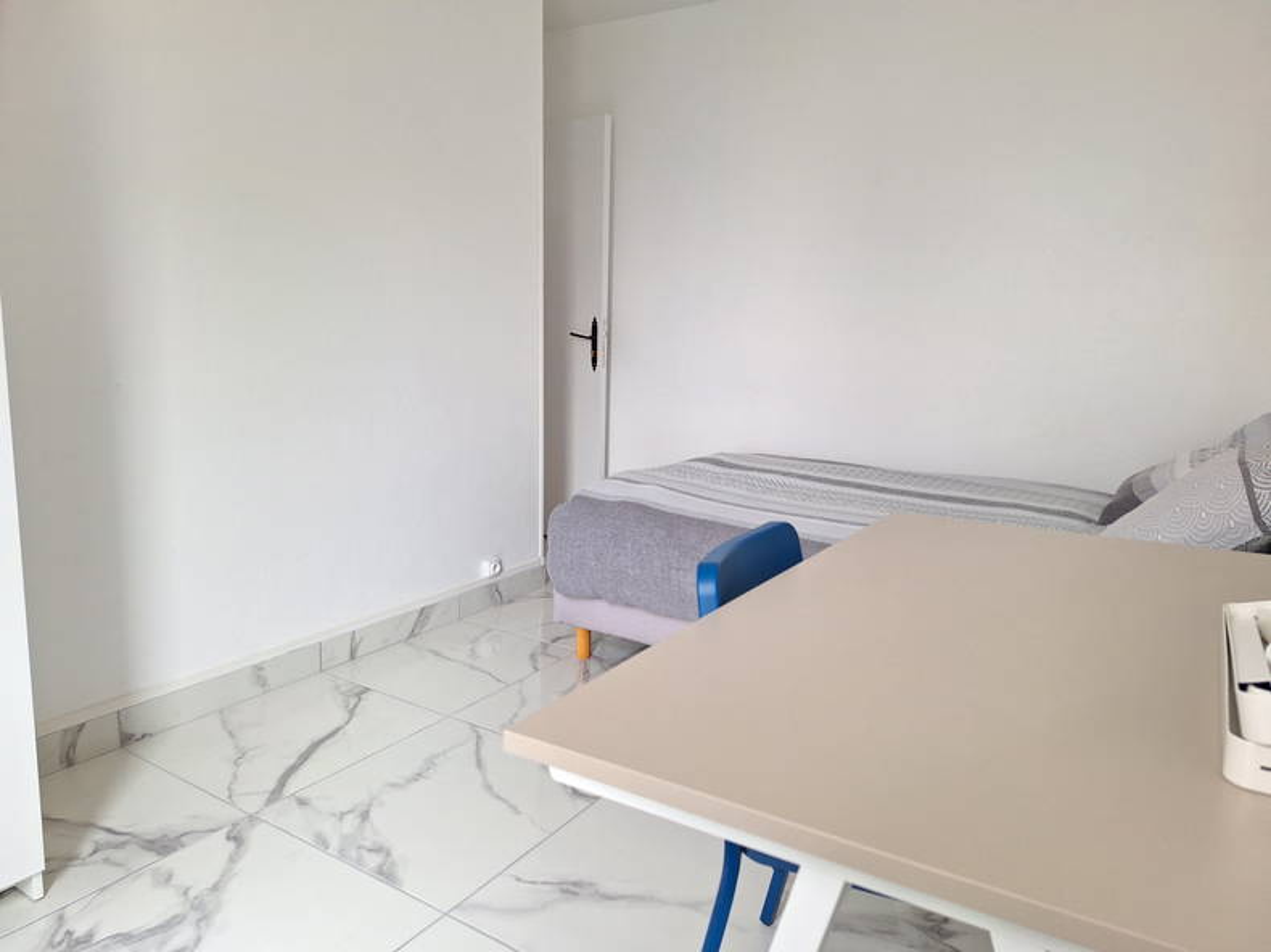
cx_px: 636
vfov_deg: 58.9
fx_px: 844
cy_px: 476
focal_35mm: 23
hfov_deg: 73.9
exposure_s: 1/50
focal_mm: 5.54
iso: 250
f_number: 1.8
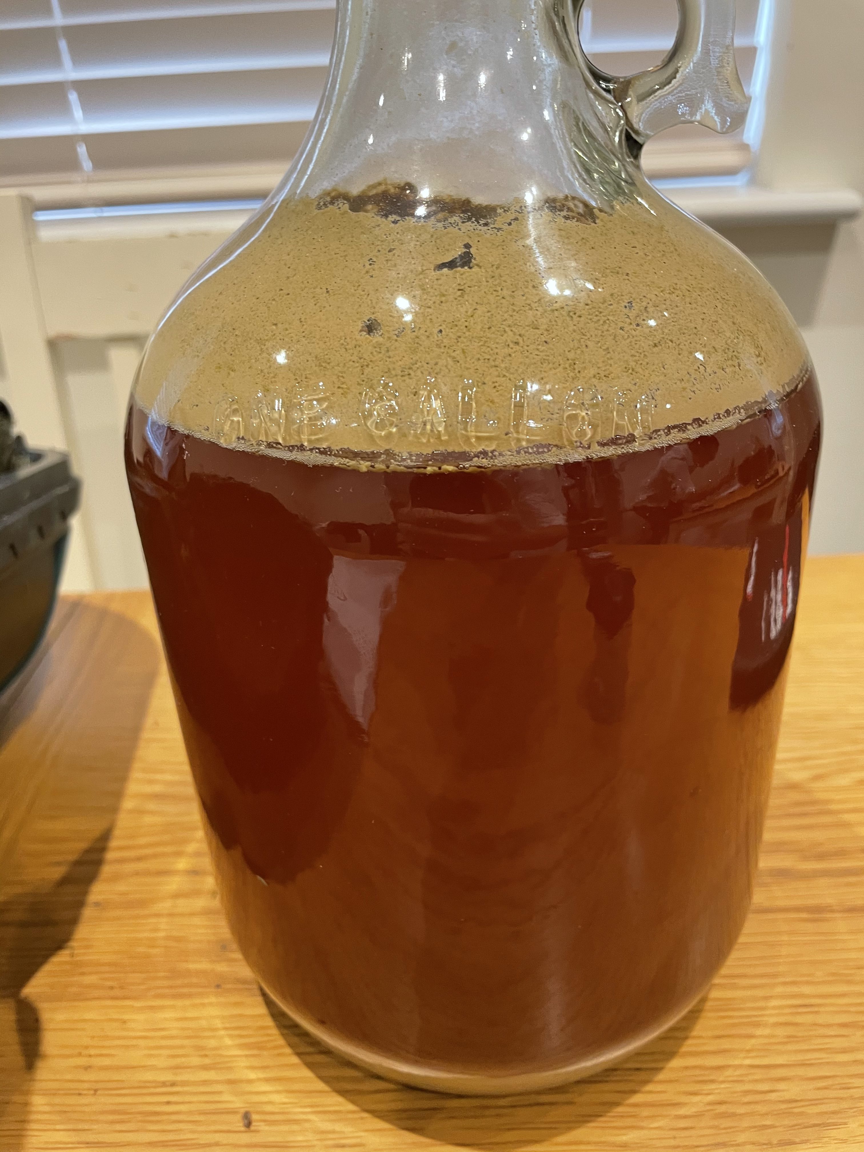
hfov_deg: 53.1
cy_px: 576
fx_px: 865
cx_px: 432
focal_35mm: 26
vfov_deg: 67.3
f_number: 1.6
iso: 160
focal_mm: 4.2
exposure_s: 1/50
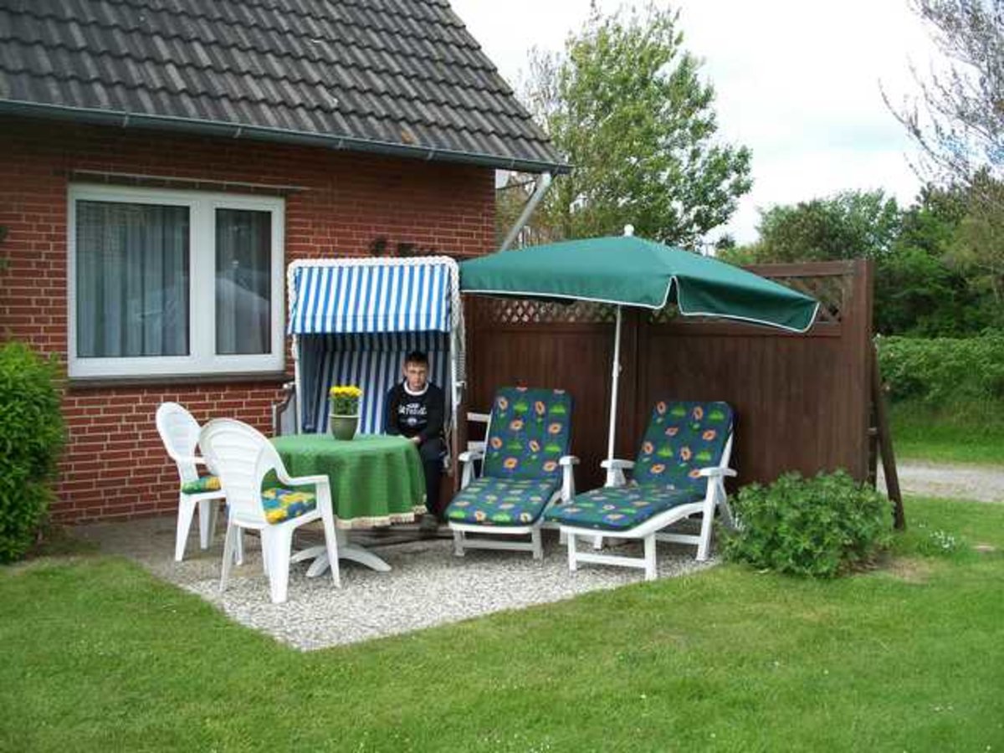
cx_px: 502
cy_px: 376
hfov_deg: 50.1
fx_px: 1073
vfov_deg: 38.7
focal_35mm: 37
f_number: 4
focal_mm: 7.8
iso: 64
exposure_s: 1/160
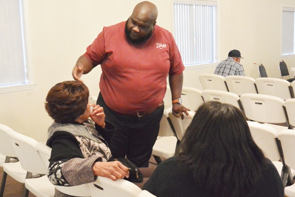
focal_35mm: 44
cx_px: 141
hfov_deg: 44.5
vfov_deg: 30.5
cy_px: 94
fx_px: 361
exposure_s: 1/40
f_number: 4.2
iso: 3200
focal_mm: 15.6
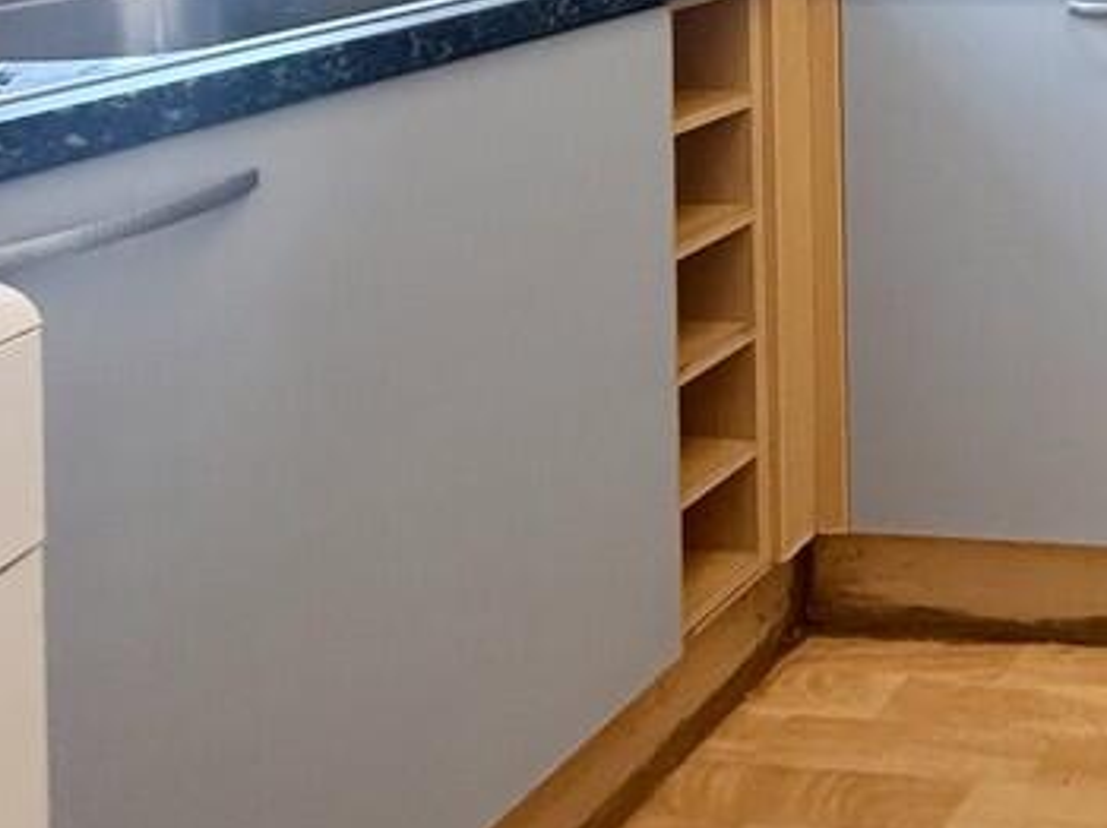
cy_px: -272
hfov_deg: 30.3
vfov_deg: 28.3
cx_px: 1591
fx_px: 1310
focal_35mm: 41
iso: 200
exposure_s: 1/100
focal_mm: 2.22
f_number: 2.2
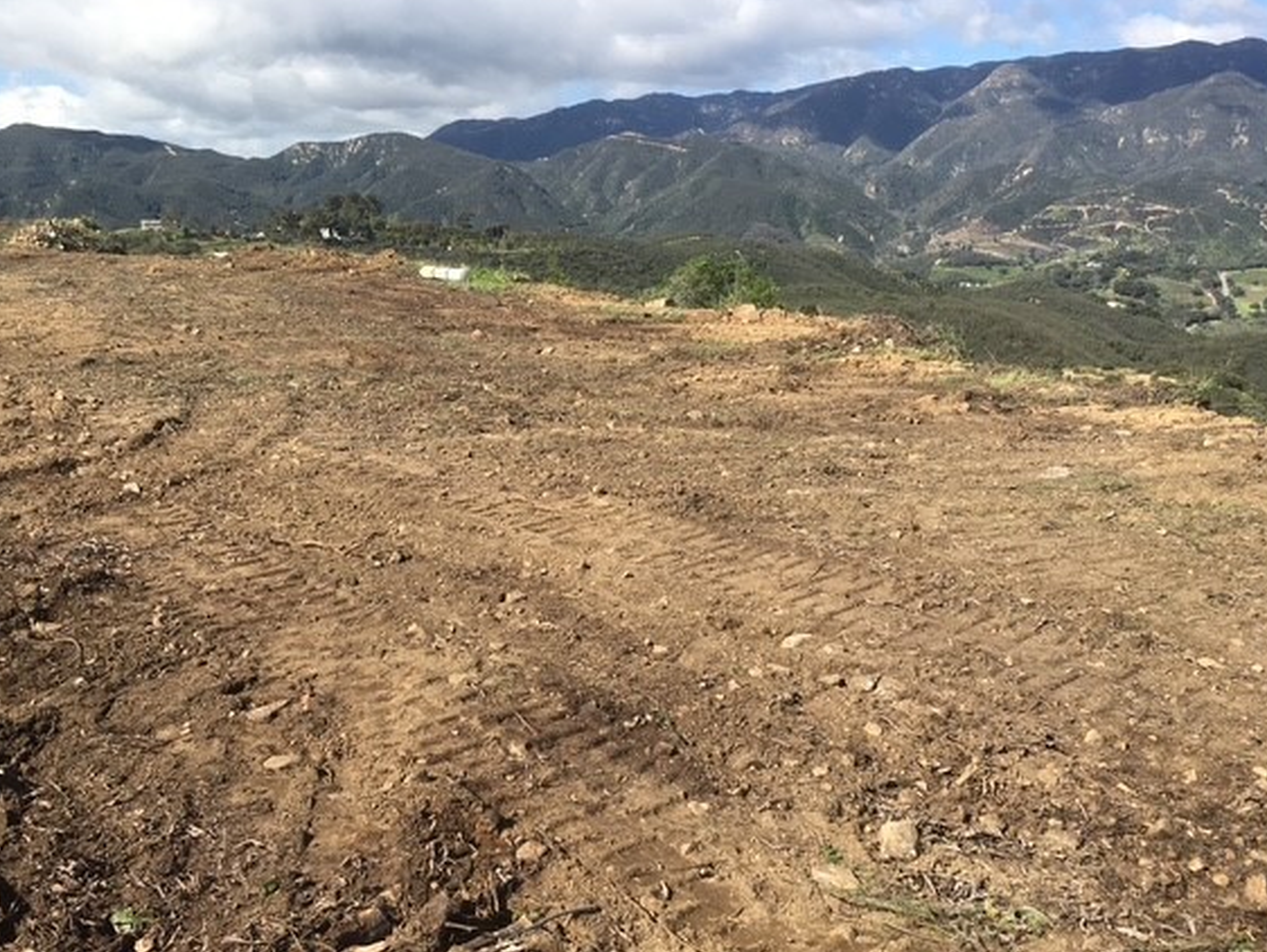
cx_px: 577
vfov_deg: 42.9
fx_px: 1208
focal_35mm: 33
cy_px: 521
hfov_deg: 55.3
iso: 25
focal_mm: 4.15
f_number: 2.2
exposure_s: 1/1282
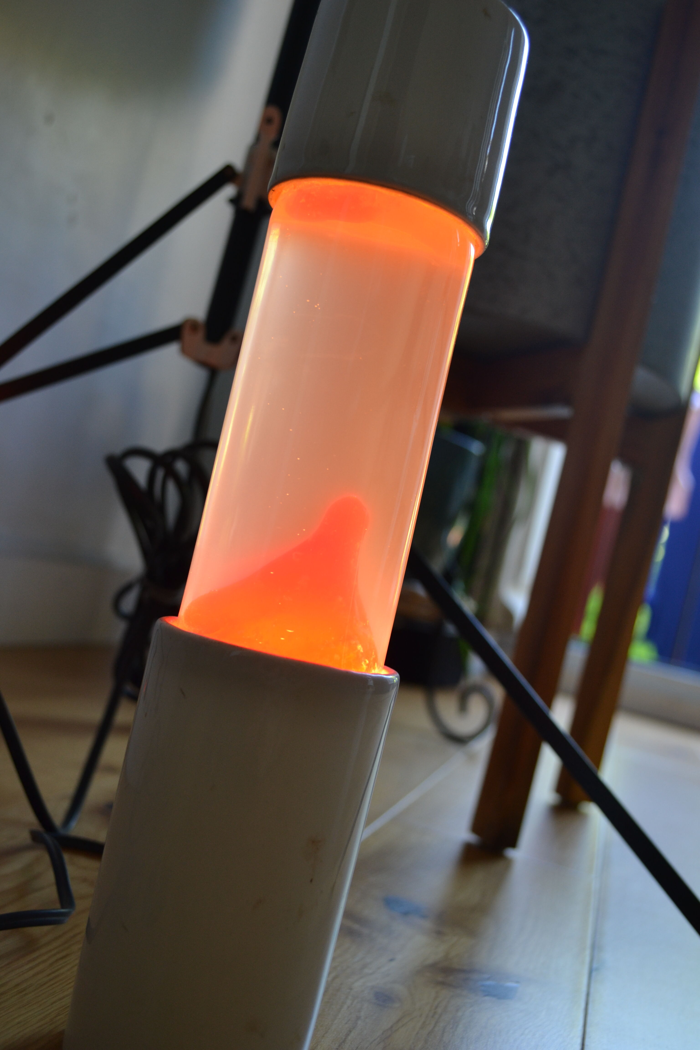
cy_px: 525
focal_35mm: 36
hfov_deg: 36.9
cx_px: 350
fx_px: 1050
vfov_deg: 53.1
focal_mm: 24
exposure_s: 1/80
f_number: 4.2
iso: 400
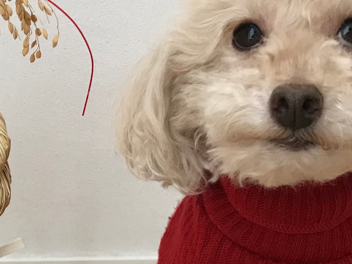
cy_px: 205
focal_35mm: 81
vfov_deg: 18.1
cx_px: 33
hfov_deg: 23.5
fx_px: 824
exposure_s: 1/20
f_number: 1.8
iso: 40
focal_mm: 3.99
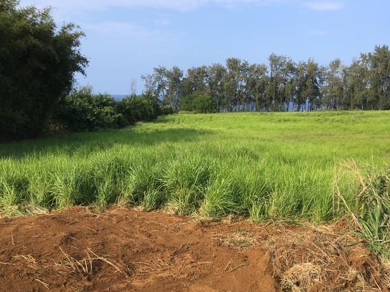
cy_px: 156
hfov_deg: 56.8
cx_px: 205
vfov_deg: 44.1
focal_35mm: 32
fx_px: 361
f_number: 2.2
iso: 25
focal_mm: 4.15
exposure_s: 1/1374
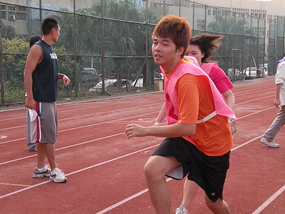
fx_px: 552
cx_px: 142
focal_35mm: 67
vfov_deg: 21.9
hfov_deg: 29.0
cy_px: 107
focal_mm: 11.9
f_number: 4
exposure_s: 1/954
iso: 640
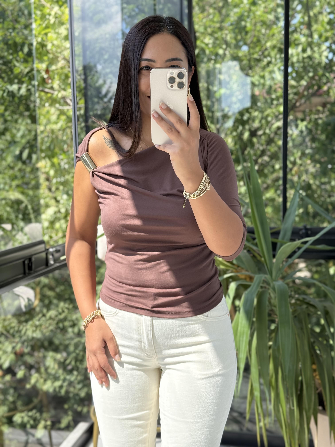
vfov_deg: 39.7
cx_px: 168
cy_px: 224
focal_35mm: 48
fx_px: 619
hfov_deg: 30.3
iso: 64
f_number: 1.78
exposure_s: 1/570
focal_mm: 6.76
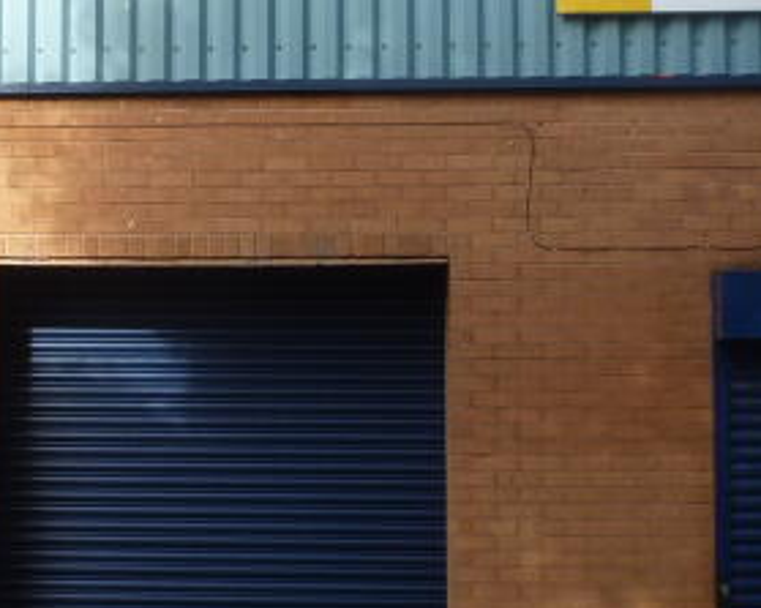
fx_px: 1936
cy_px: 319
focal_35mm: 86
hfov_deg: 22.2
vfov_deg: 17.9
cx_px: 273
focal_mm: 4.3
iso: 100
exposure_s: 1/200
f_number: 4
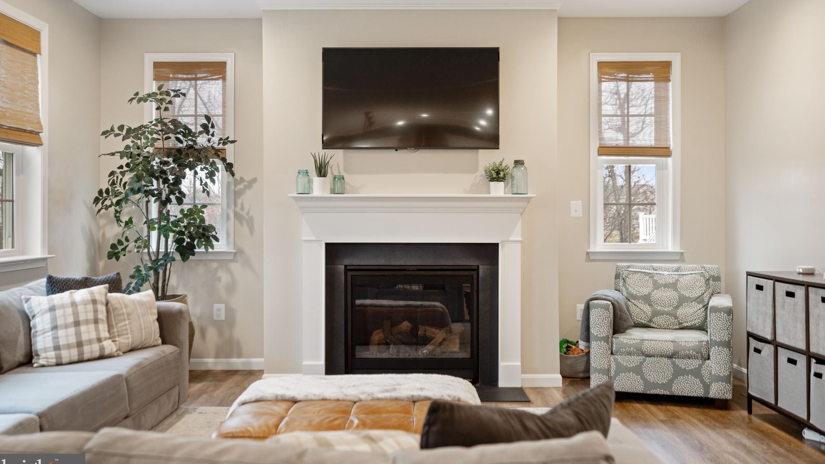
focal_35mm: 37
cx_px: 411
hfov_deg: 54.0
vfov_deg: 32.0
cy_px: 206
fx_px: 809
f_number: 4
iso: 320
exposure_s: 1/20
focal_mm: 35
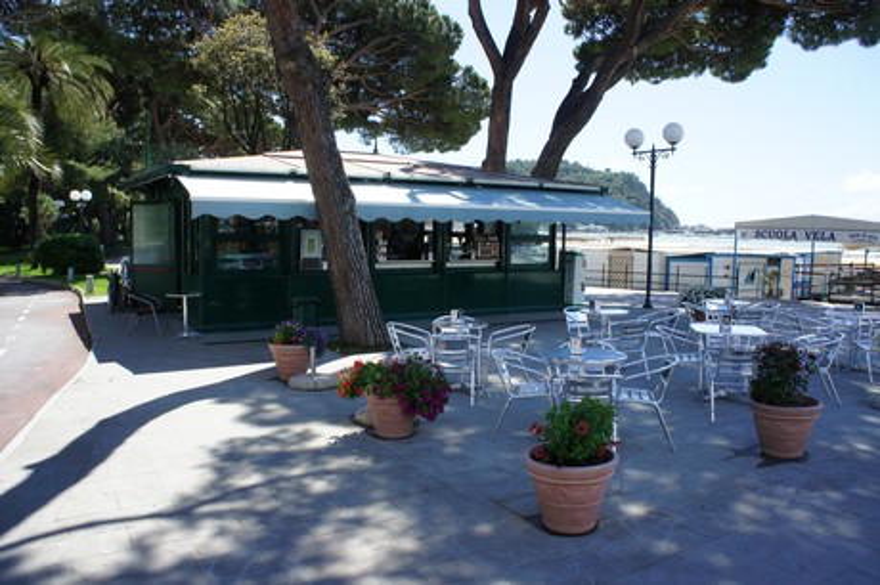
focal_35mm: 27
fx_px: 660
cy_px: 292
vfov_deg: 47.9
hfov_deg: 67.4
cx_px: 440
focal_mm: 18
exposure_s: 1/80
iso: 200
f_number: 11
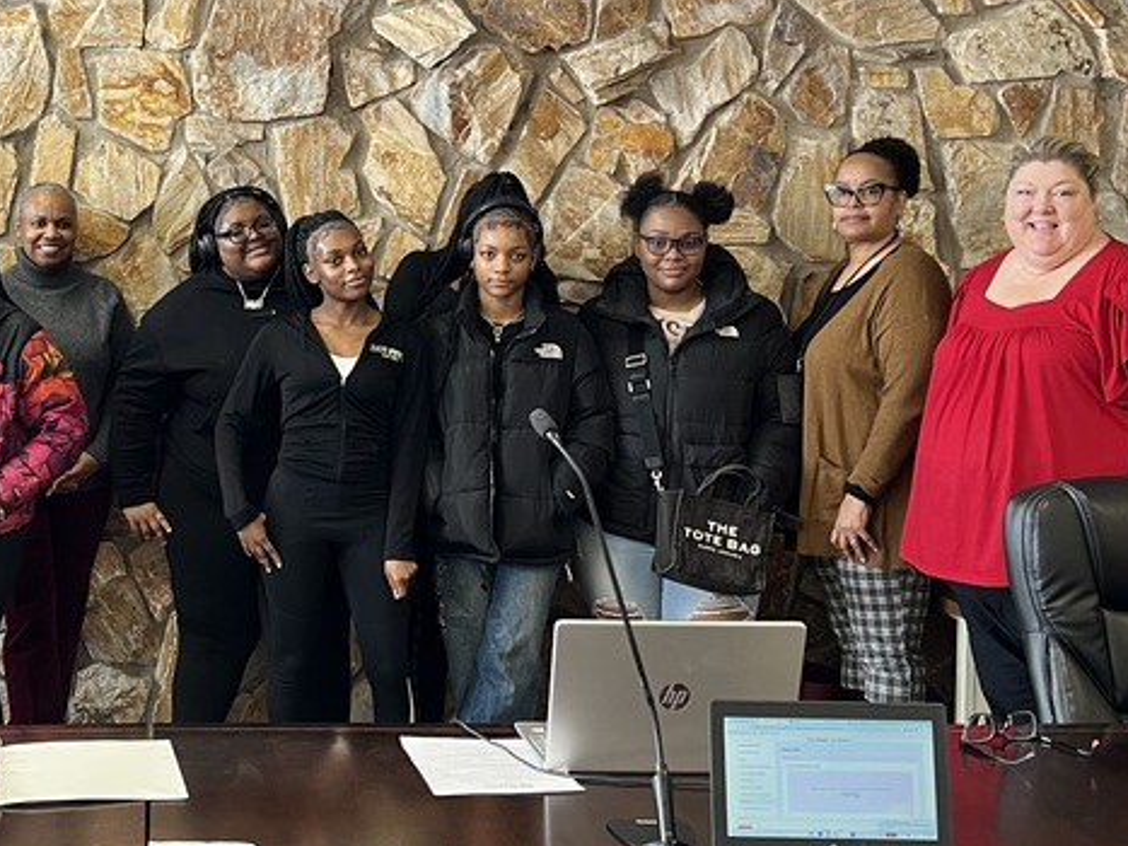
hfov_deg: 32.7
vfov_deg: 25.6
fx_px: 1857
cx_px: 205
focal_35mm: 57
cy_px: 370
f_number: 1.5
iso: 80
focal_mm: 5.7
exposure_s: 1/60
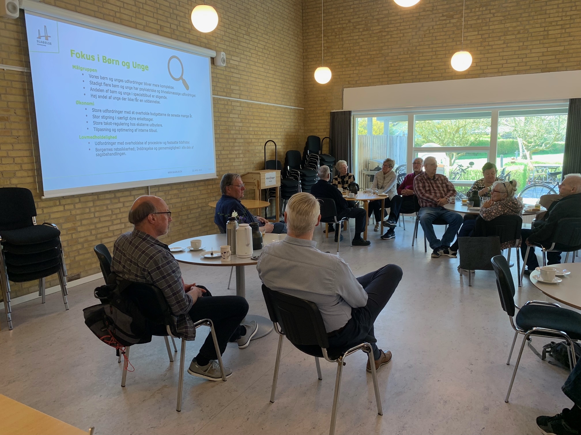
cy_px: 218
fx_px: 436
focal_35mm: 26
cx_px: 290
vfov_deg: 53.1
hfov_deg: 67.3
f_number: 1.8
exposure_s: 1/50
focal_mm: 4.25
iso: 50
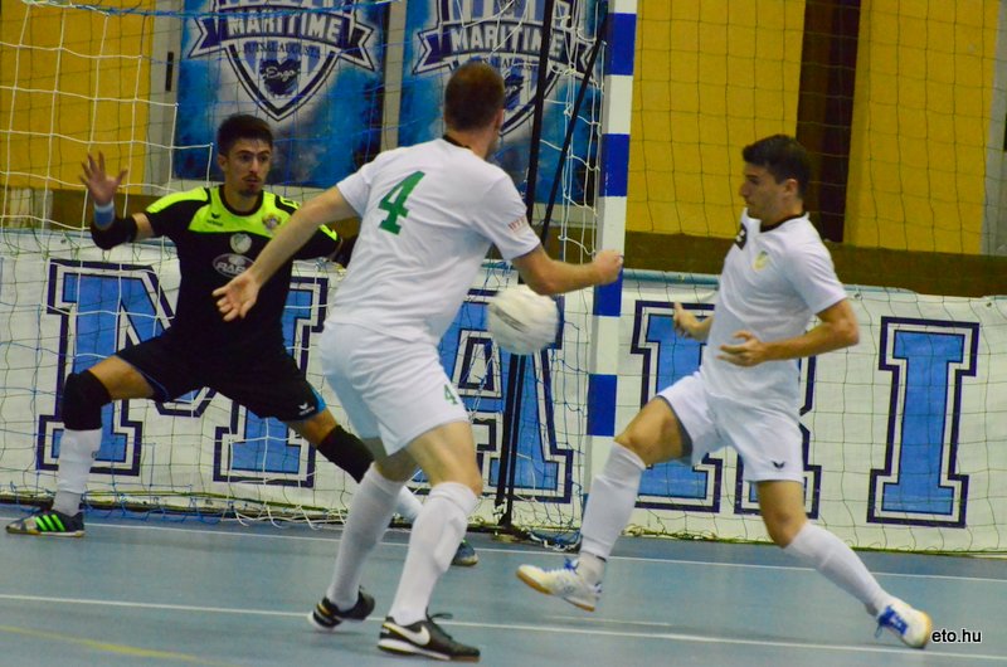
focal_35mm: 450
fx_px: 12562
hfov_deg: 4.6
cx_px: 504
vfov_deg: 3.0
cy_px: 334
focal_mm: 300
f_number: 7.1
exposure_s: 1/320
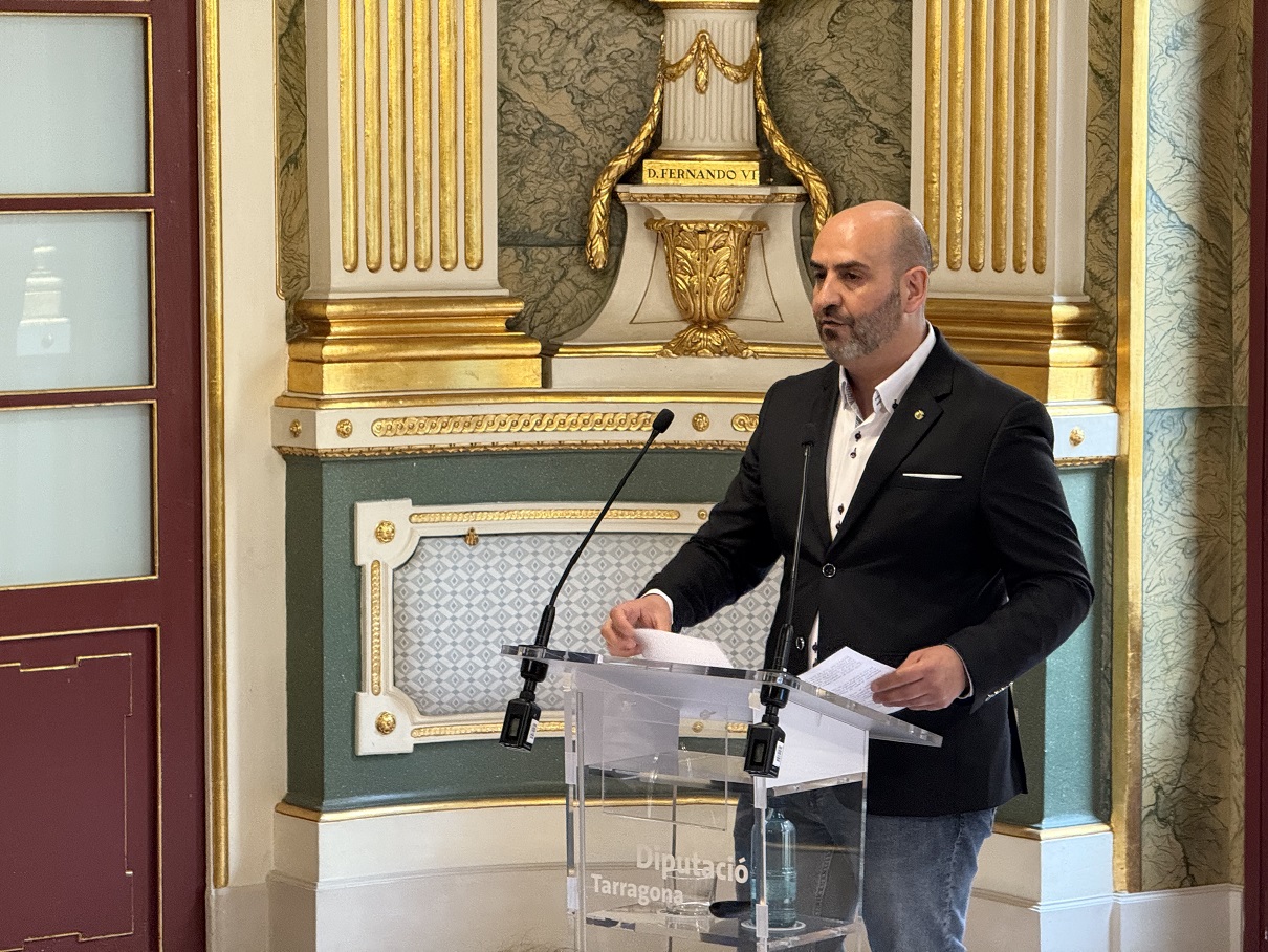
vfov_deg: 12.4
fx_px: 4397
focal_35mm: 120
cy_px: 476
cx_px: 634
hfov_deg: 16.4
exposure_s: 1/33
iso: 500
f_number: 2.8
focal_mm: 15.66
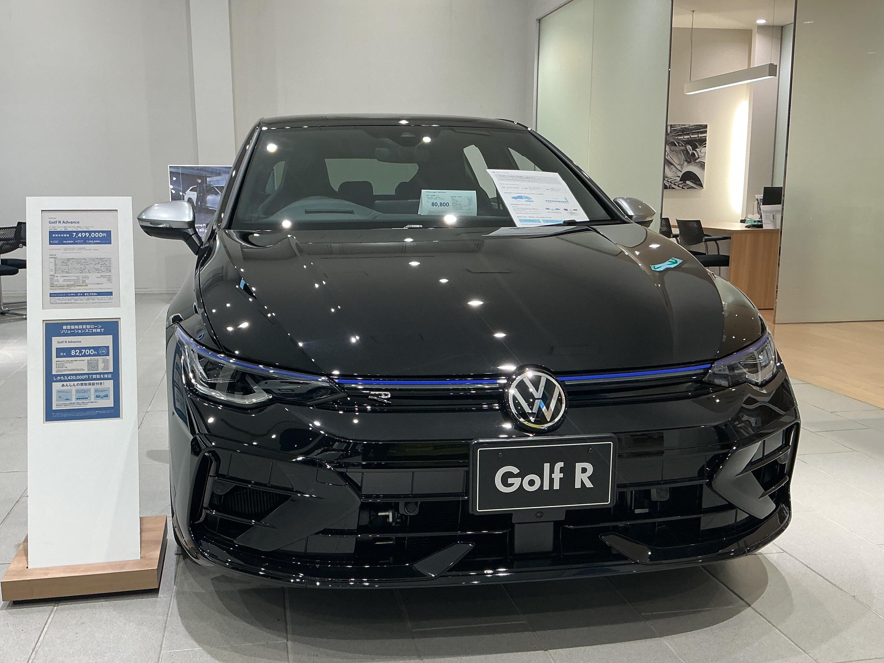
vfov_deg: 41.8
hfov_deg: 53.8
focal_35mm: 34
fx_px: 868
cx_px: 386
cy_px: 356
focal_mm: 3
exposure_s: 1/60
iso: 50
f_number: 1.8
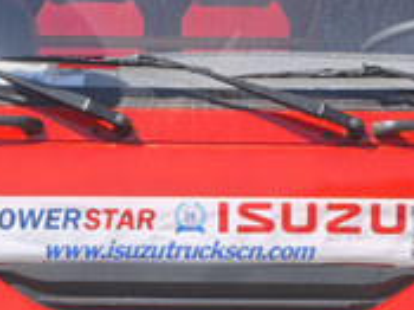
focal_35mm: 251
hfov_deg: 7.9
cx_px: 211
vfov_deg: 5.9
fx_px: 3000
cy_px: 291
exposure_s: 1/1992
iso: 50
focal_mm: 5.75
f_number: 2
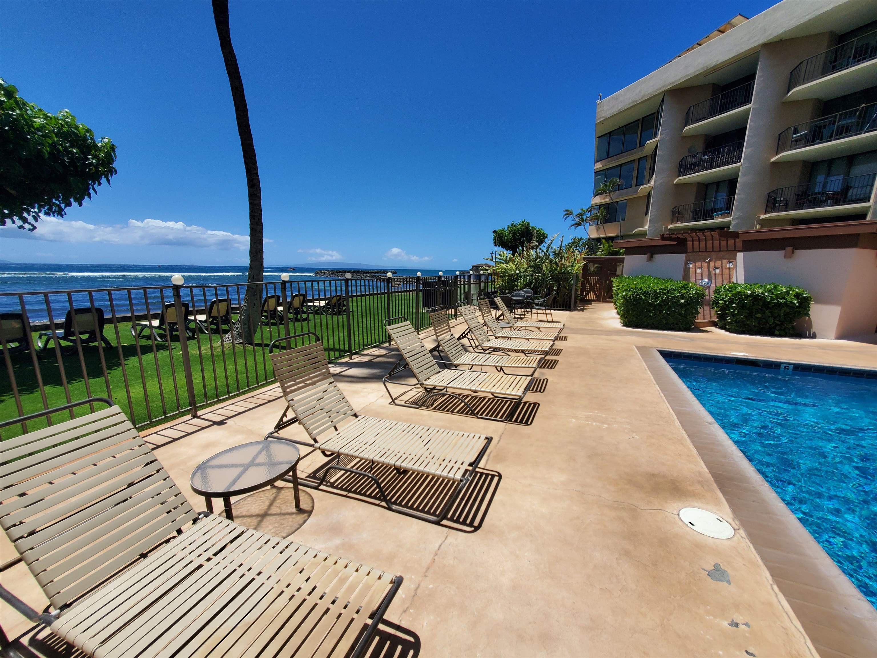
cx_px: 438
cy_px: 329
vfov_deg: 89.9
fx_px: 329
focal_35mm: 13
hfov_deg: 106.2
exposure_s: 1/1780
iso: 50
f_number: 2.2
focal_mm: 1.8
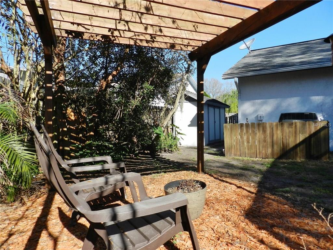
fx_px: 221
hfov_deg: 73.9
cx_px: 166
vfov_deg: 58.9
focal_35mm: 23
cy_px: 125
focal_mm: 4
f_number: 3.4
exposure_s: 1/1000
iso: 160
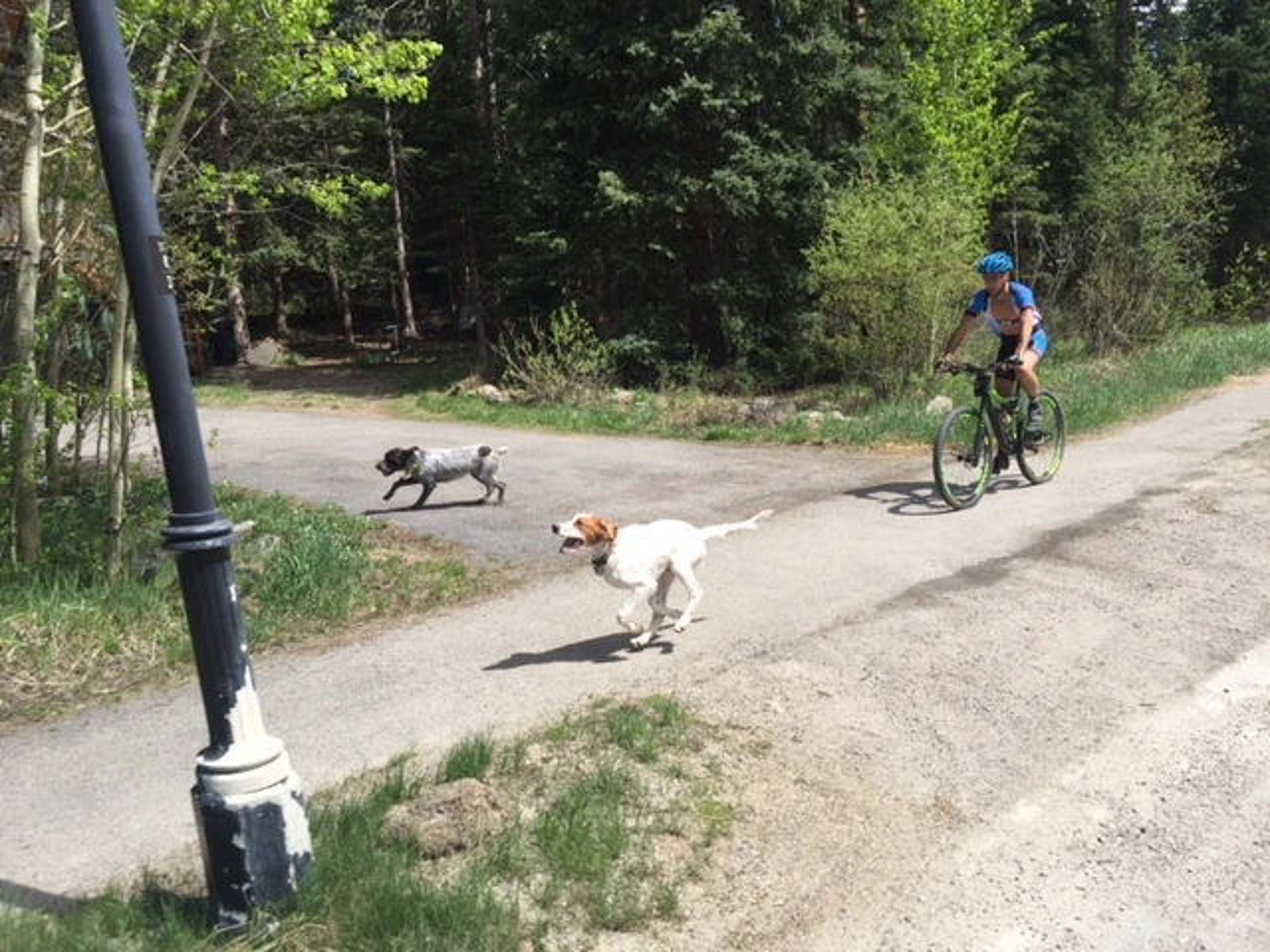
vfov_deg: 48.2
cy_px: 476
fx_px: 1064
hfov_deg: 61.7
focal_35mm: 29
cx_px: 635
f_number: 2.2
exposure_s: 1/1163
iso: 32
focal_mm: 4.15
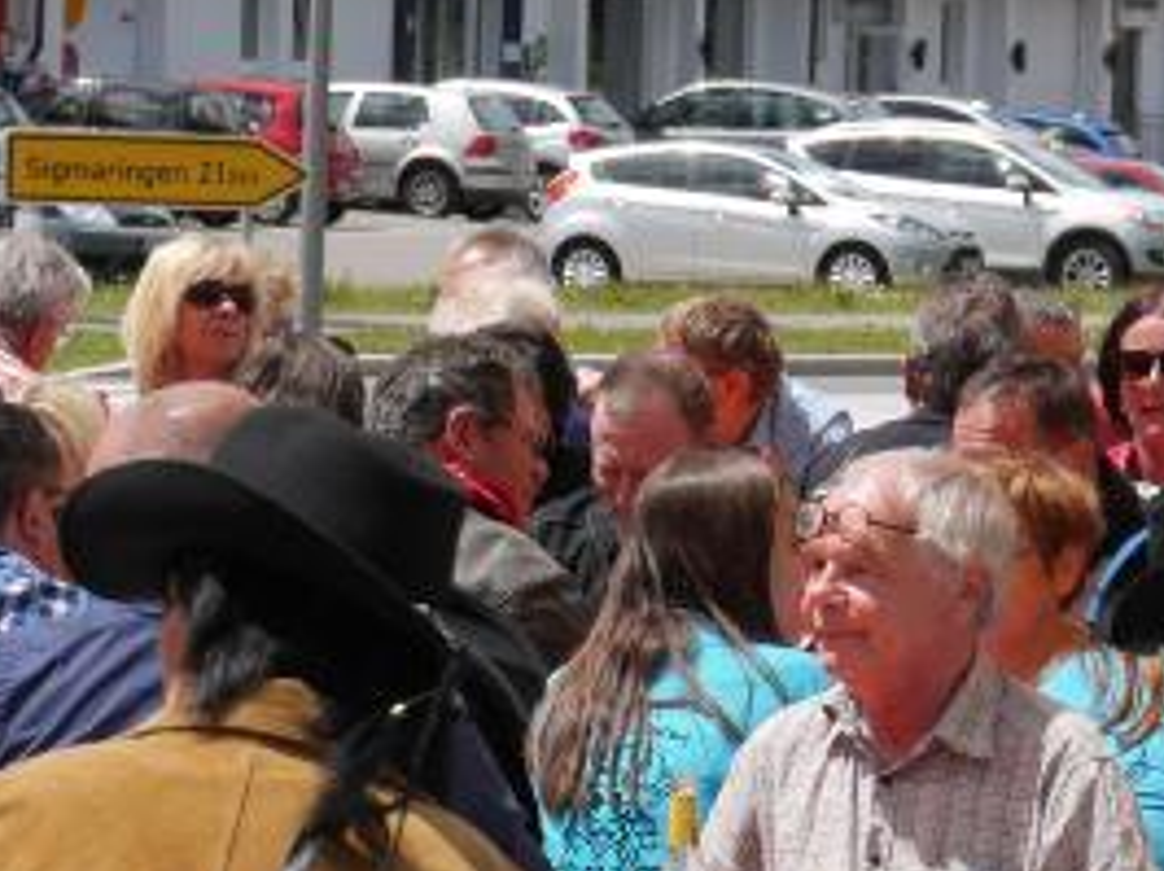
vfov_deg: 4.6
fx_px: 10919
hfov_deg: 6.1
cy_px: 635
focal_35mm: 325
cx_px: 1107
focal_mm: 54
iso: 200
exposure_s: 1/400
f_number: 8
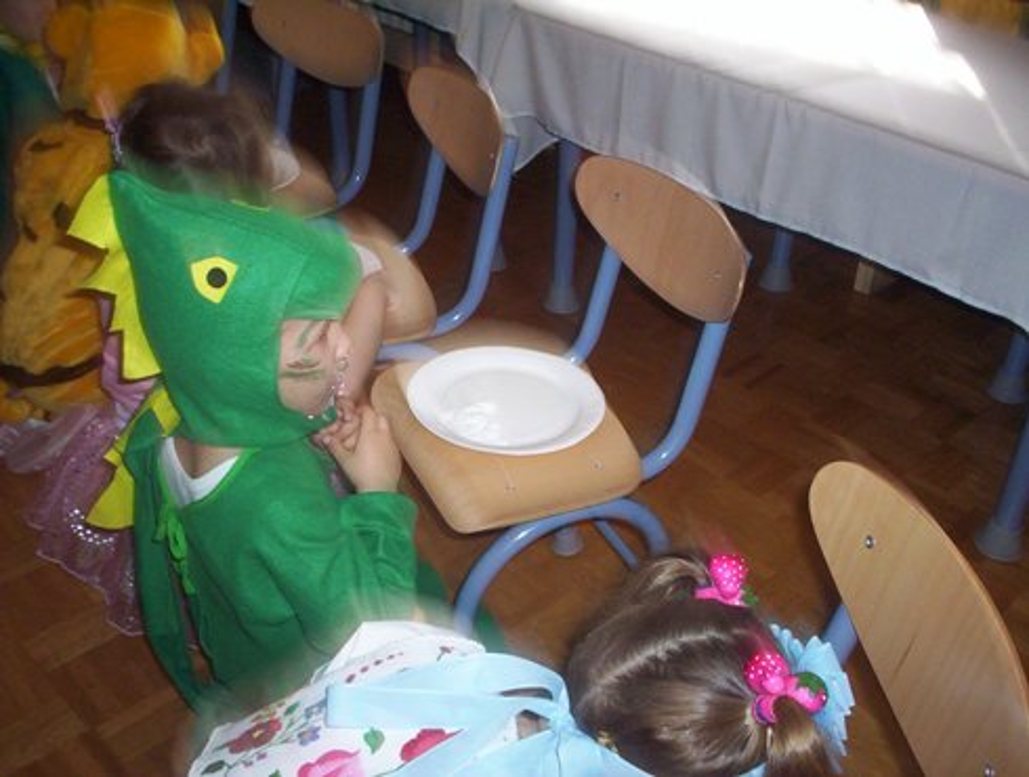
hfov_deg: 48.9
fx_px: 1132
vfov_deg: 37.9
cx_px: 514
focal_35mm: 38
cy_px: 388
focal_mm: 4.99
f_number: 4.5
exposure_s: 1/60
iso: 140
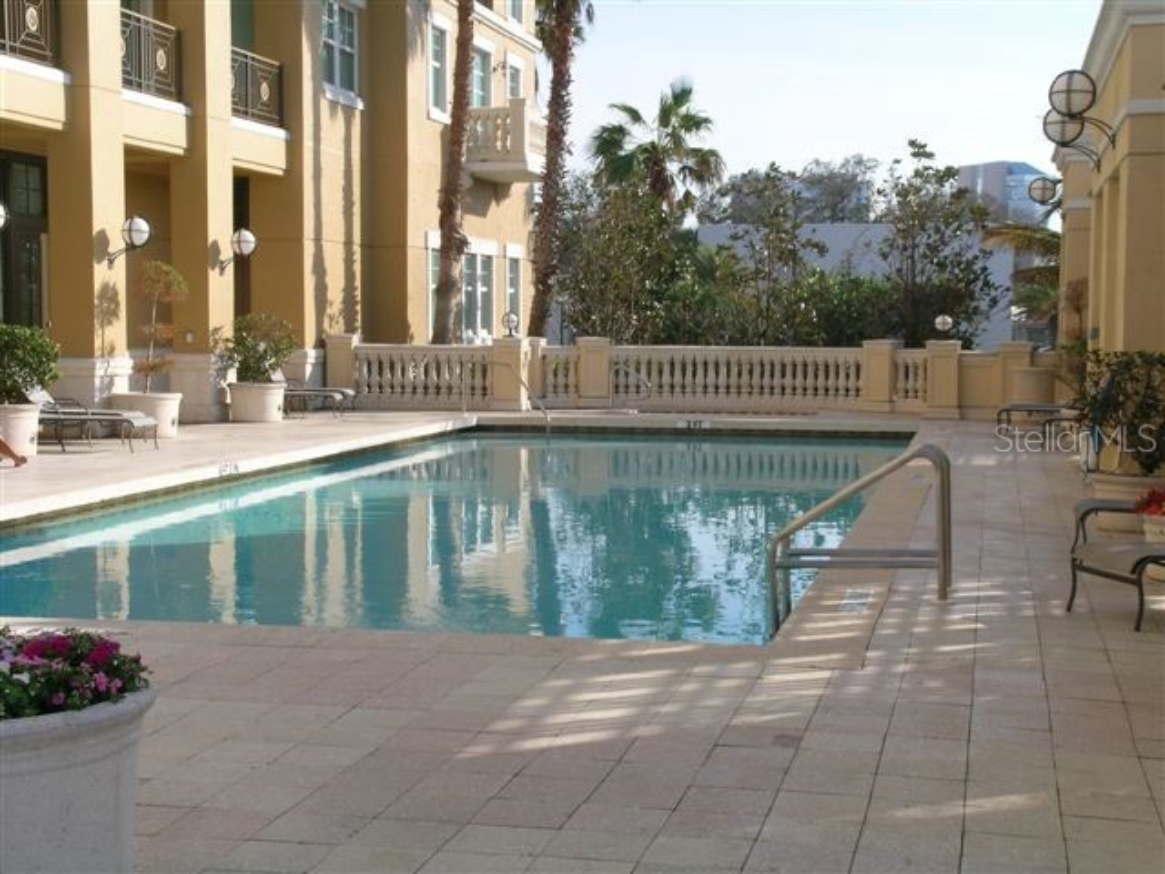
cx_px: 582
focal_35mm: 57
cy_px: 437
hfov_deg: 33.8
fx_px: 1918
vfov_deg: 25.7
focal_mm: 11.8
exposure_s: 1/166
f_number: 8
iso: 50
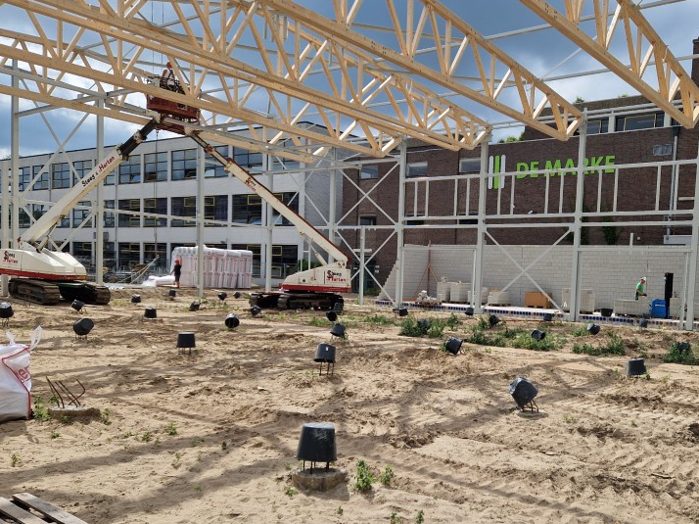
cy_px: 309
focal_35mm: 33
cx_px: 447
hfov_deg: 54.6
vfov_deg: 42.8
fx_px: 666
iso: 50
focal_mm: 5.4
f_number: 1.8
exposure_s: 1/2328
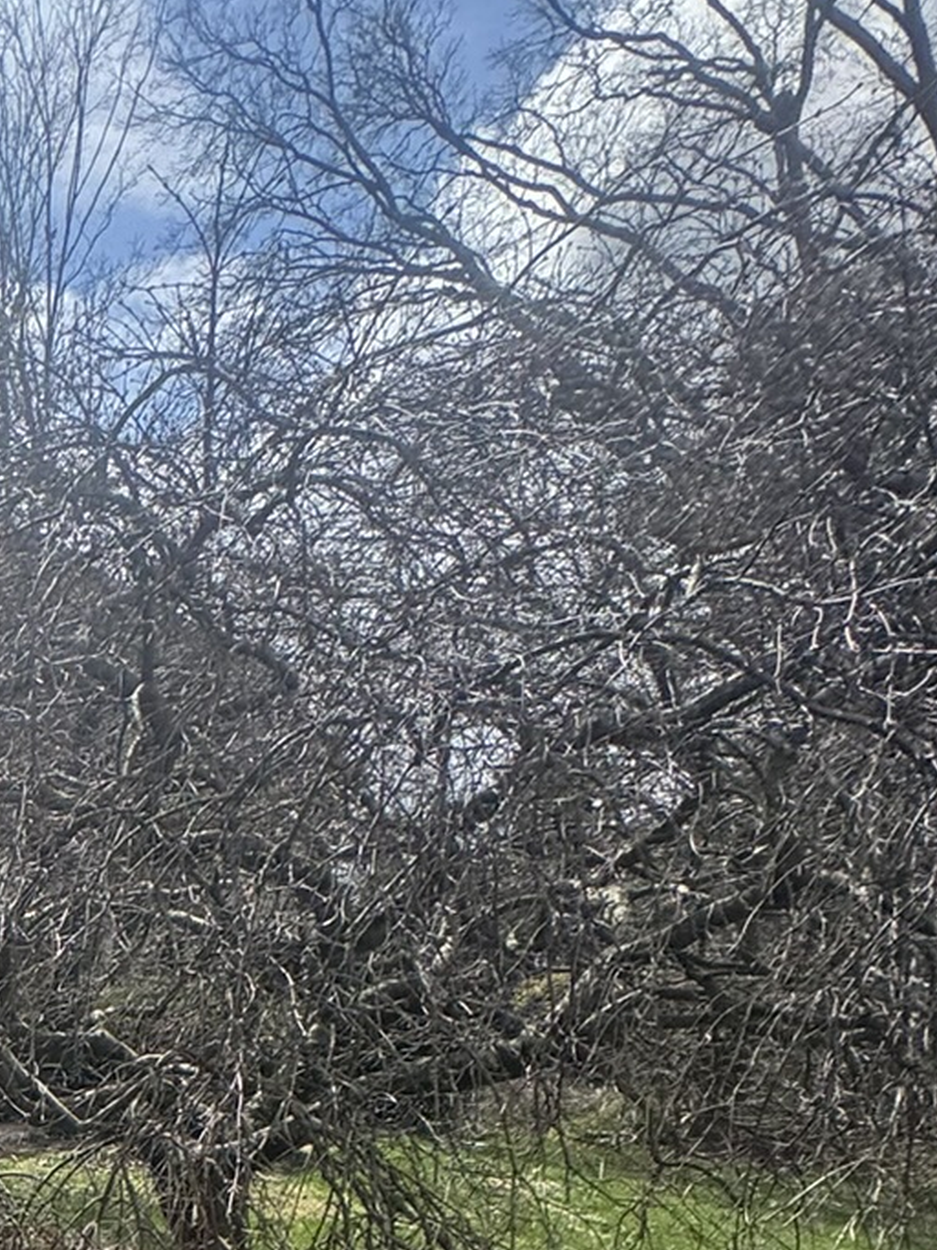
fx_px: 1516
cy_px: 1589
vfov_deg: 33.7
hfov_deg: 25.9
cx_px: -448
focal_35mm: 42
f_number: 2.2
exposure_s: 1/1048
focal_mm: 2.22
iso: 50
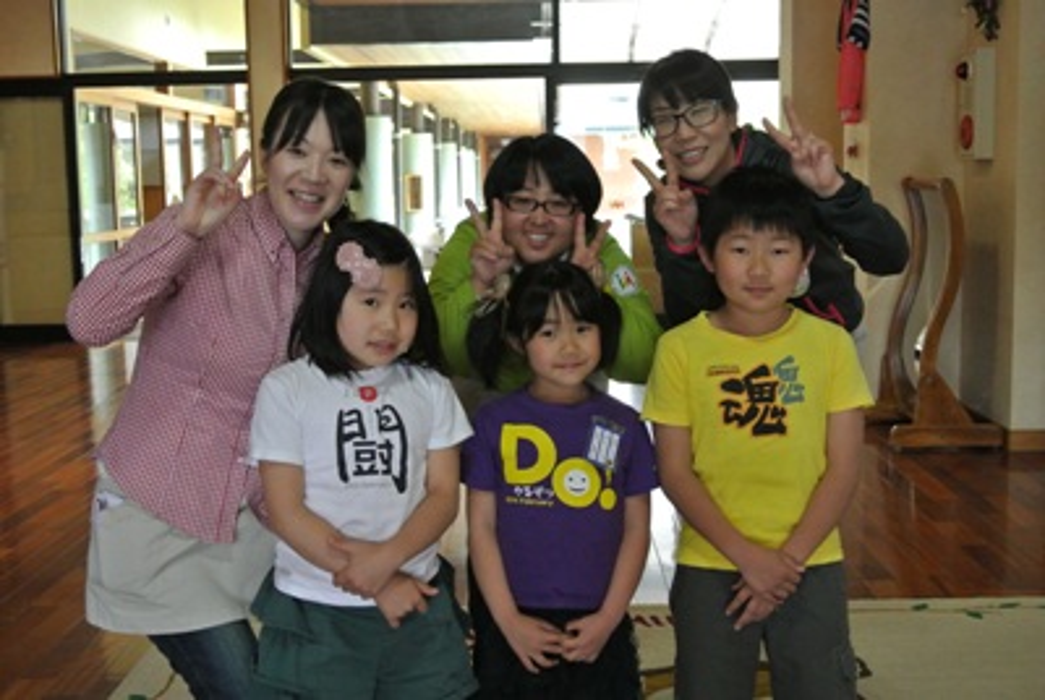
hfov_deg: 43.5
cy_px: 350
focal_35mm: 45
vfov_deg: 30.0
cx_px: 522
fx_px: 1308
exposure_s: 1/200
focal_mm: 16.9
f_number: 4.5
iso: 1600
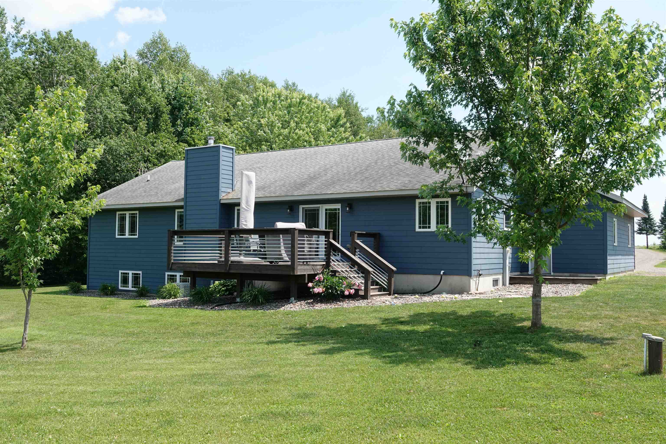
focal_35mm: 31
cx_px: 333
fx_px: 573
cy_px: 222
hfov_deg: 60.3
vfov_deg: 42.3
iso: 100
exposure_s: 1/400
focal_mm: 11.26
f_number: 4
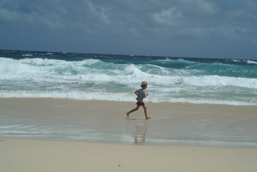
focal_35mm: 75
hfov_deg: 26.9
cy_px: 86
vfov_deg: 18.3
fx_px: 536
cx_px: 128
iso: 100
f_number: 13
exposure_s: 1/320
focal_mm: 50
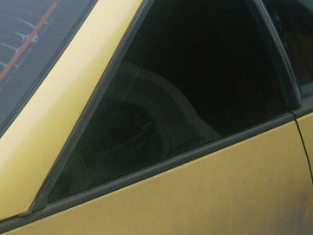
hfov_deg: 13.2
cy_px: 103
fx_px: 1348
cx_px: 67
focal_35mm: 149
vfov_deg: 10.0
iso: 50
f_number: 4.3
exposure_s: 1/192
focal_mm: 13.96
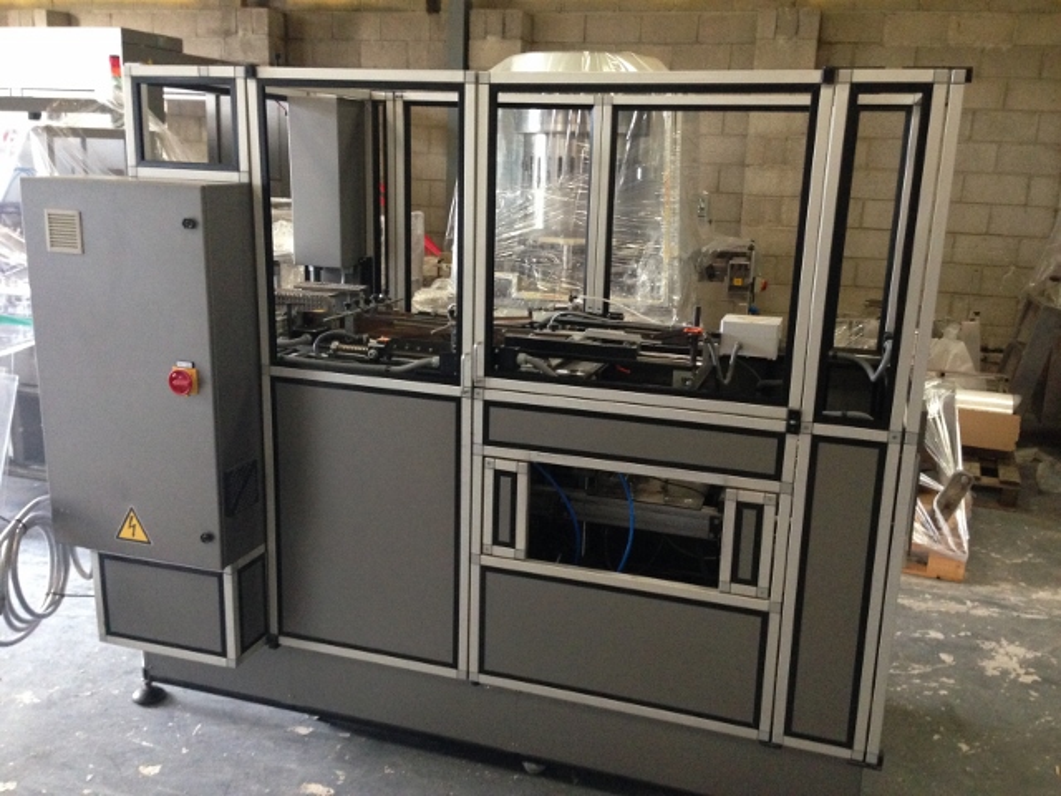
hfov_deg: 55.4
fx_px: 1011
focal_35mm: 33
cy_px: 398
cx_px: 530
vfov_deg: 42.9
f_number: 2.4
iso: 400
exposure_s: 1/20
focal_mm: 4.12
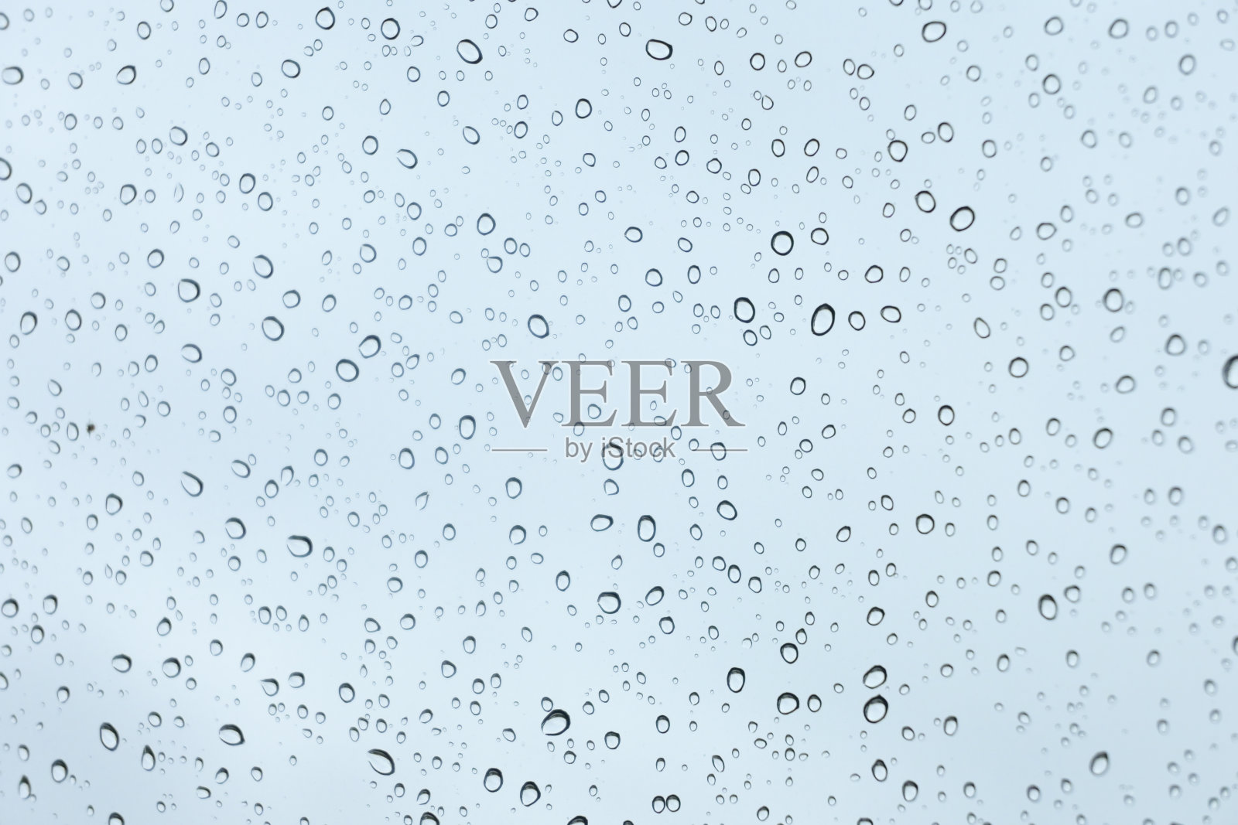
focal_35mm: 75
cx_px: 619
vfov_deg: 18.2
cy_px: 412
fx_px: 2579
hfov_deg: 27.0
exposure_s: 1/400
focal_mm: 50
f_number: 6.3
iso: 800
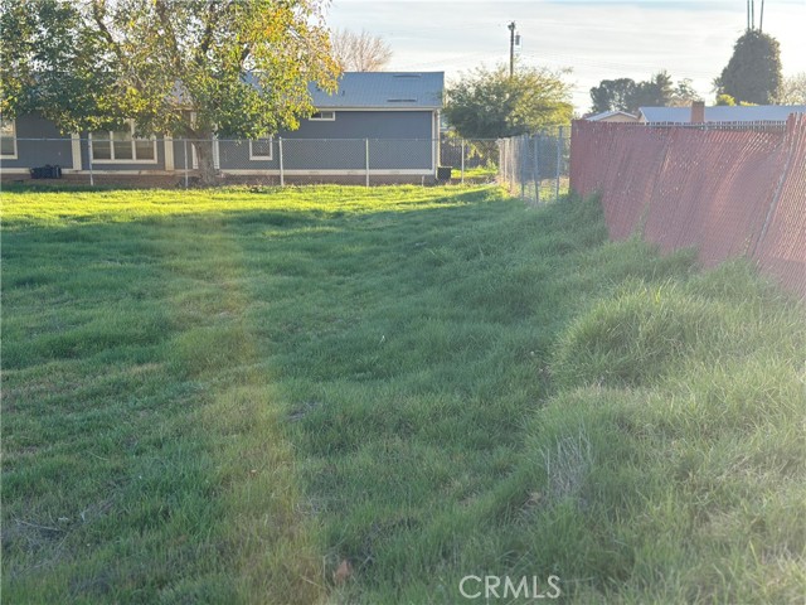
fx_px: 1118
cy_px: 302
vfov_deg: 30.3
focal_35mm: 48
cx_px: 403
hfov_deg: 39.7
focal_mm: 6.86
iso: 80
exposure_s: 1/646
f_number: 1.78
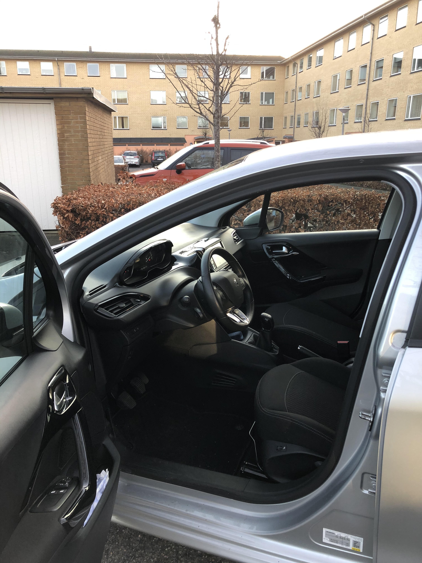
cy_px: 282
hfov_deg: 49.7
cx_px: 211
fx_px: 455
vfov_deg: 63.4
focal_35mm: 28
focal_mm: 4
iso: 20
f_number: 1.8
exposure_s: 1/50
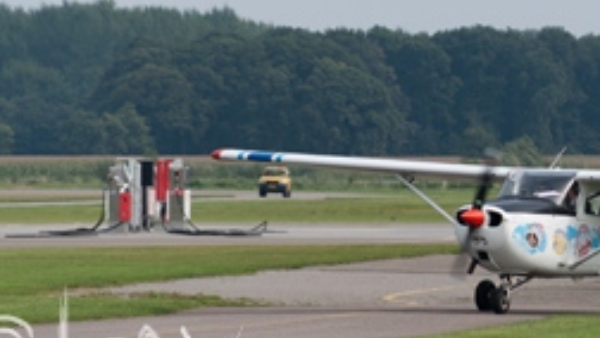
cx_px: 548
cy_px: 27
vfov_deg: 1.9
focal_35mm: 624
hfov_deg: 3.5
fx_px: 9932
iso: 100
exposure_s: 1/400
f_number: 7.1
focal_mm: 200
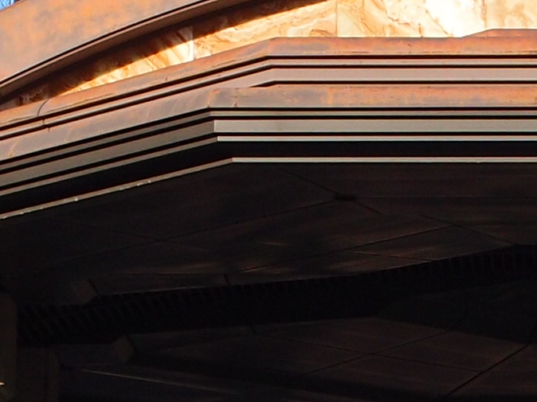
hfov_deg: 7.9
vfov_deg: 5.9
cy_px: 451
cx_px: 636
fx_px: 3861
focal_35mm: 249
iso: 100
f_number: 3.5
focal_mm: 9.87
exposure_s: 1/640
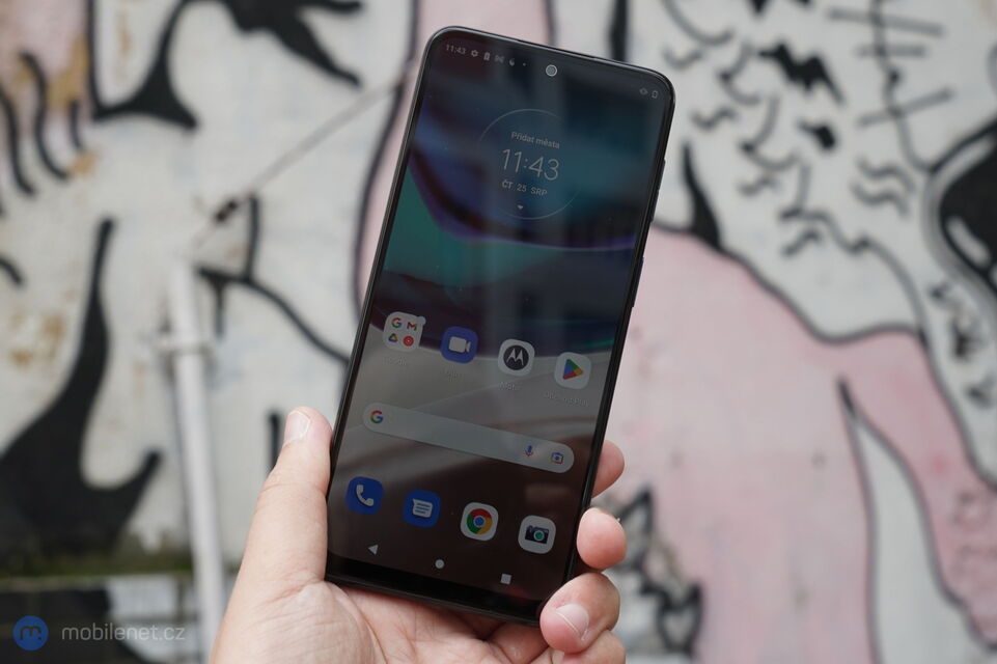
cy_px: 332
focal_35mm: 44
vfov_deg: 30.5
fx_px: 1218
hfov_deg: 44.5
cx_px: 498
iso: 250
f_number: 8
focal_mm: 44
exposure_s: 1/125
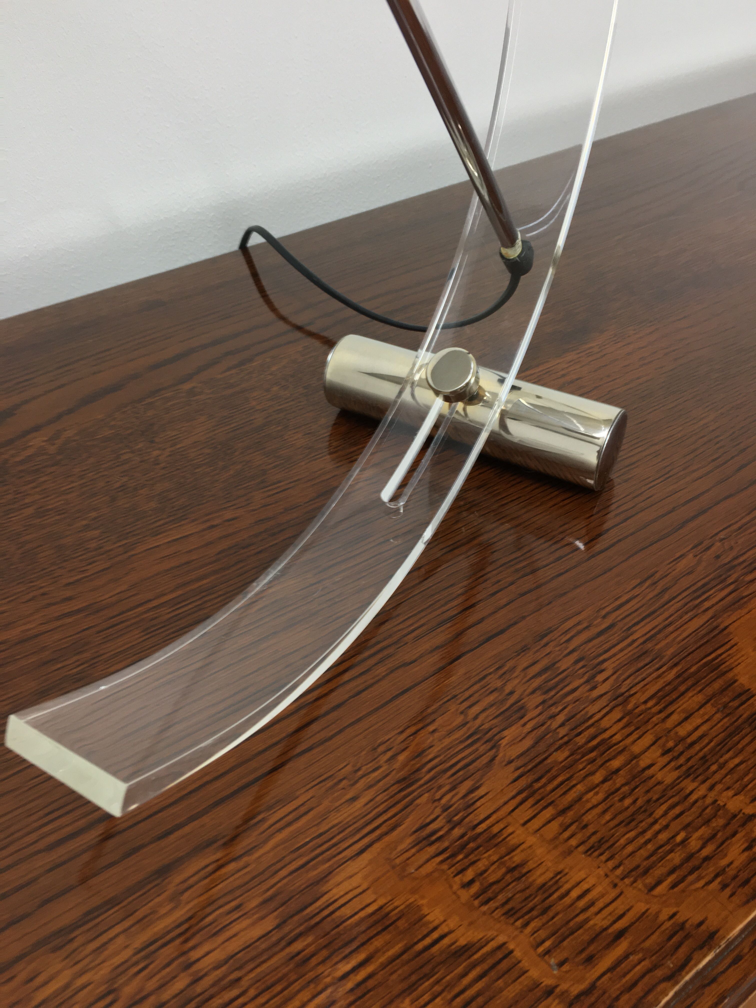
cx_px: 378
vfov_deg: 61.7
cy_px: 504
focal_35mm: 29
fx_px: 844
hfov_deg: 48.2
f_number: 2.2
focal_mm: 4.15
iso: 64
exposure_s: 1/33
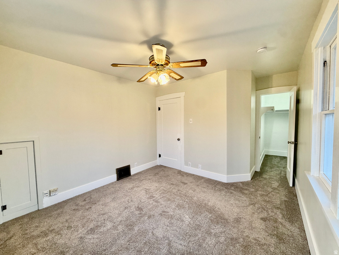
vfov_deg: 85.7
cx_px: 170
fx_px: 137
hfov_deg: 102.1
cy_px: 128
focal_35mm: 14
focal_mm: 2.22
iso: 160
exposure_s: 1/60
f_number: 2.2
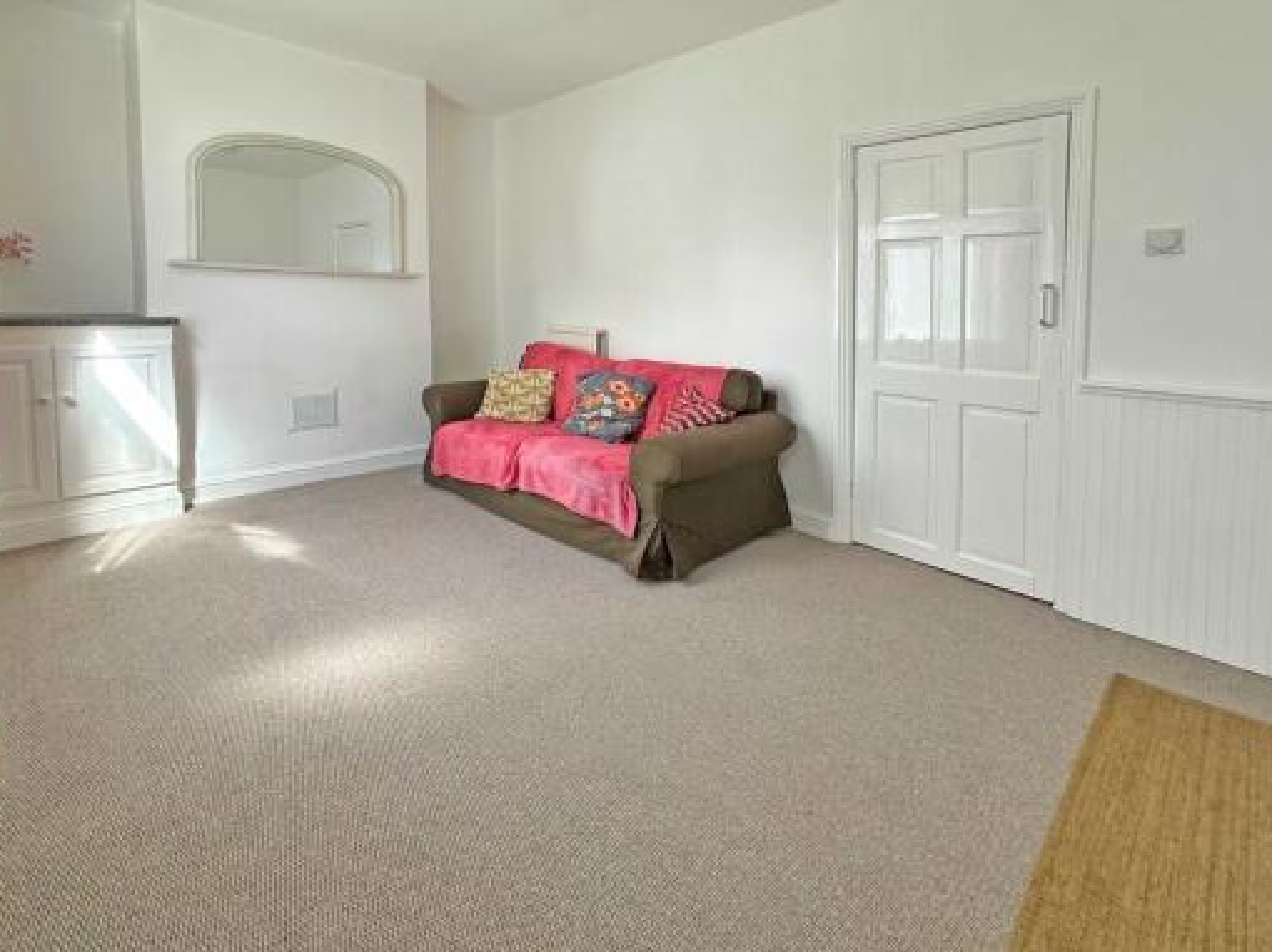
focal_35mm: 16
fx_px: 588
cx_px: 612
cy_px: 465
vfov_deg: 78.0
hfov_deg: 94.5
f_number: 2.2
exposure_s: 1/108
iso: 40
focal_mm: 2.22
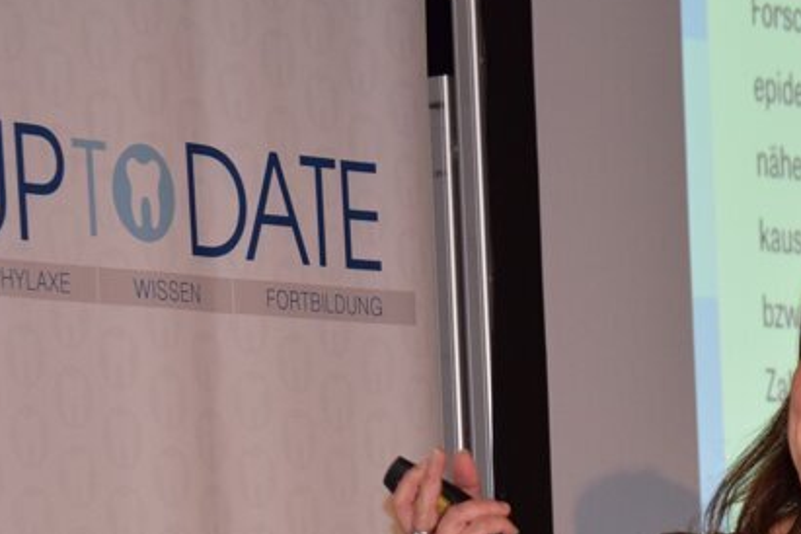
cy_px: 517
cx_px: 477
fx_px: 5629
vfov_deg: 5.4
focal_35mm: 253
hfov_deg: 8.1
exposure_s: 1/125
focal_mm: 80
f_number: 5.3
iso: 800
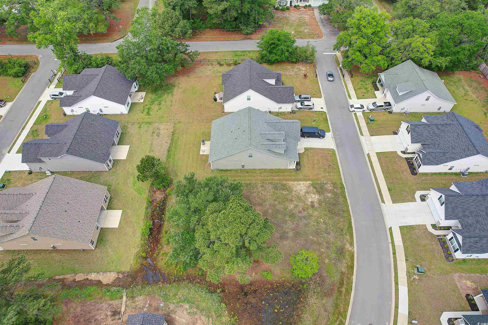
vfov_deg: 57.2
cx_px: 244
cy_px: 162
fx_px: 298
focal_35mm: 22
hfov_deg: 78.6
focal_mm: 8.4
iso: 130
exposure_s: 1/400
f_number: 2.8
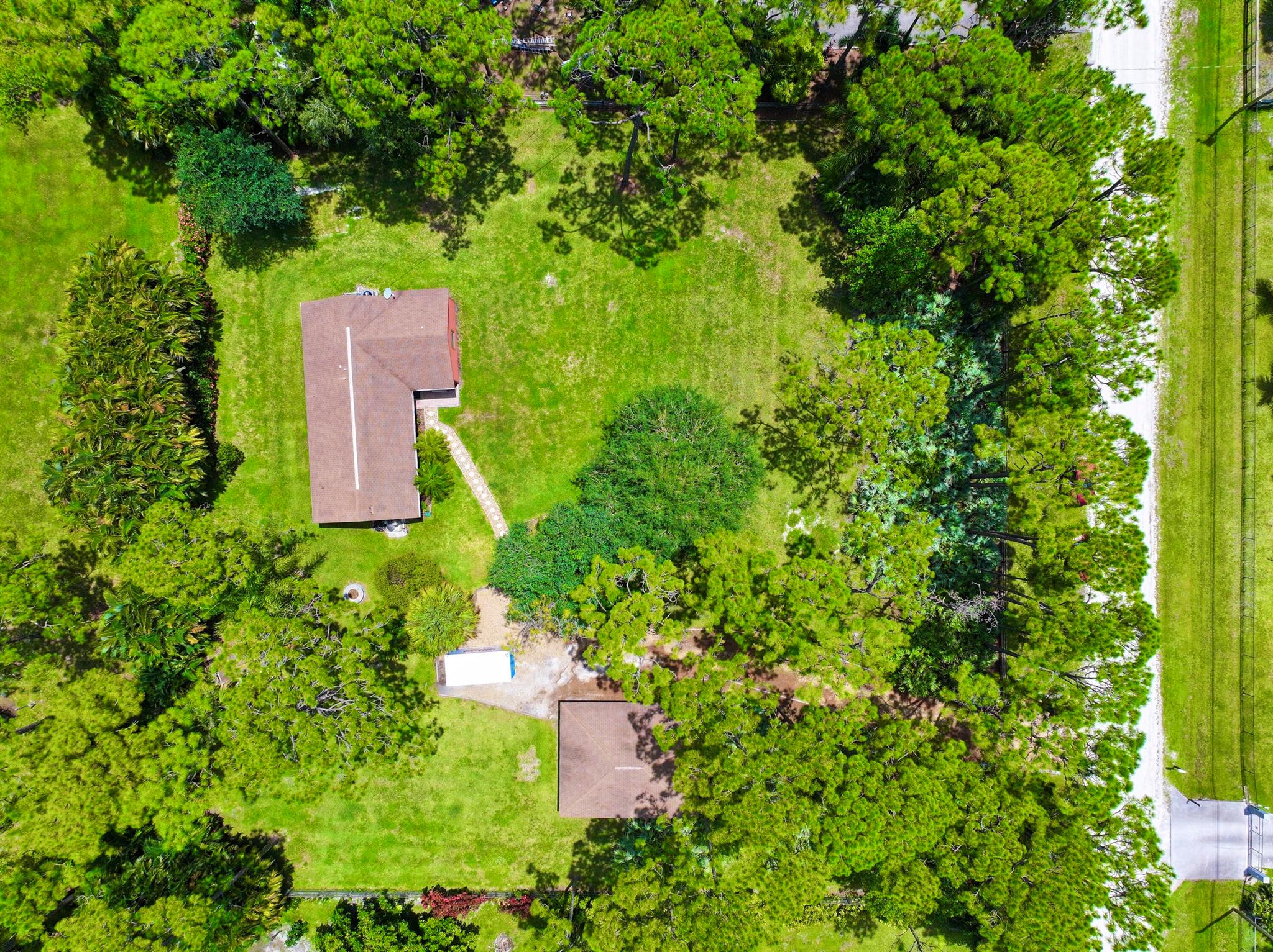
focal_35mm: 24
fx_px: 882
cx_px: 636
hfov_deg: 71.6
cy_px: 476
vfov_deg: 56.8
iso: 110
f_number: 2.8
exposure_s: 1/2000
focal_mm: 12.29
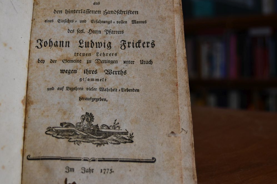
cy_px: 82
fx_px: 454
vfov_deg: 23.0
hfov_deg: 33.9
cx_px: 119
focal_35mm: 59
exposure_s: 1/250
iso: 640
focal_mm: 28
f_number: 4
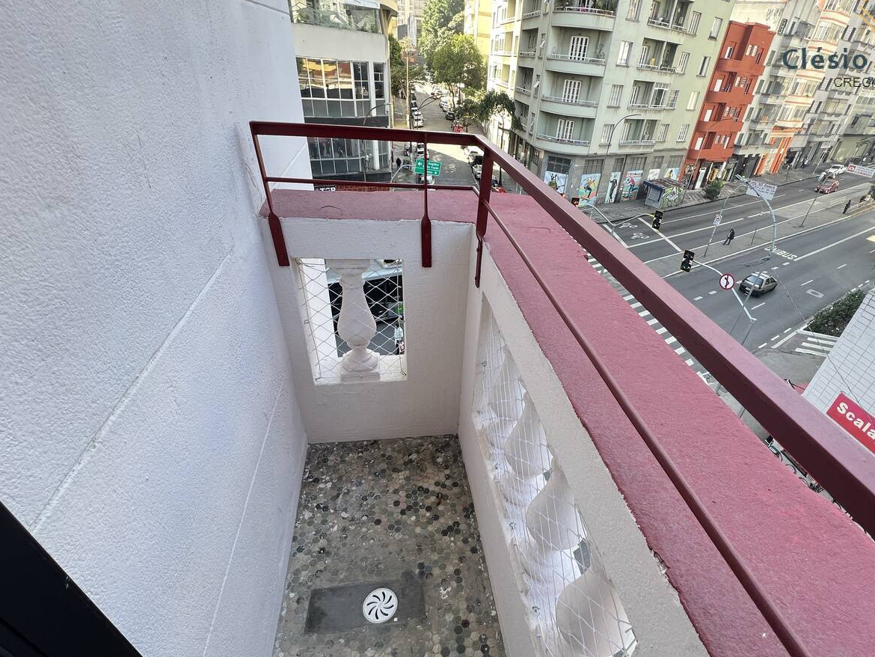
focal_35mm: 16
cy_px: 366
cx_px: 492
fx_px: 405
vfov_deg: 77.8
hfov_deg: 94.0
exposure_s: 1/99
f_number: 1.8
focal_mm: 1.57
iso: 50
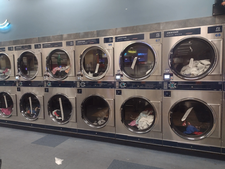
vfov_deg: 51.4
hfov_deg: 65.3
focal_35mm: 27
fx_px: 175
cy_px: 84
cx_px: 112
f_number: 1.7
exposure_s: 1/40
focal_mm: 4.71
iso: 597
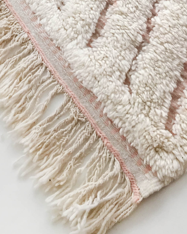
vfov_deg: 24.1
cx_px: 100
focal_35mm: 72
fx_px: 498
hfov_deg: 21.3
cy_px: -42
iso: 40
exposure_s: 1/33
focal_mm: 4.15
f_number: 2.2
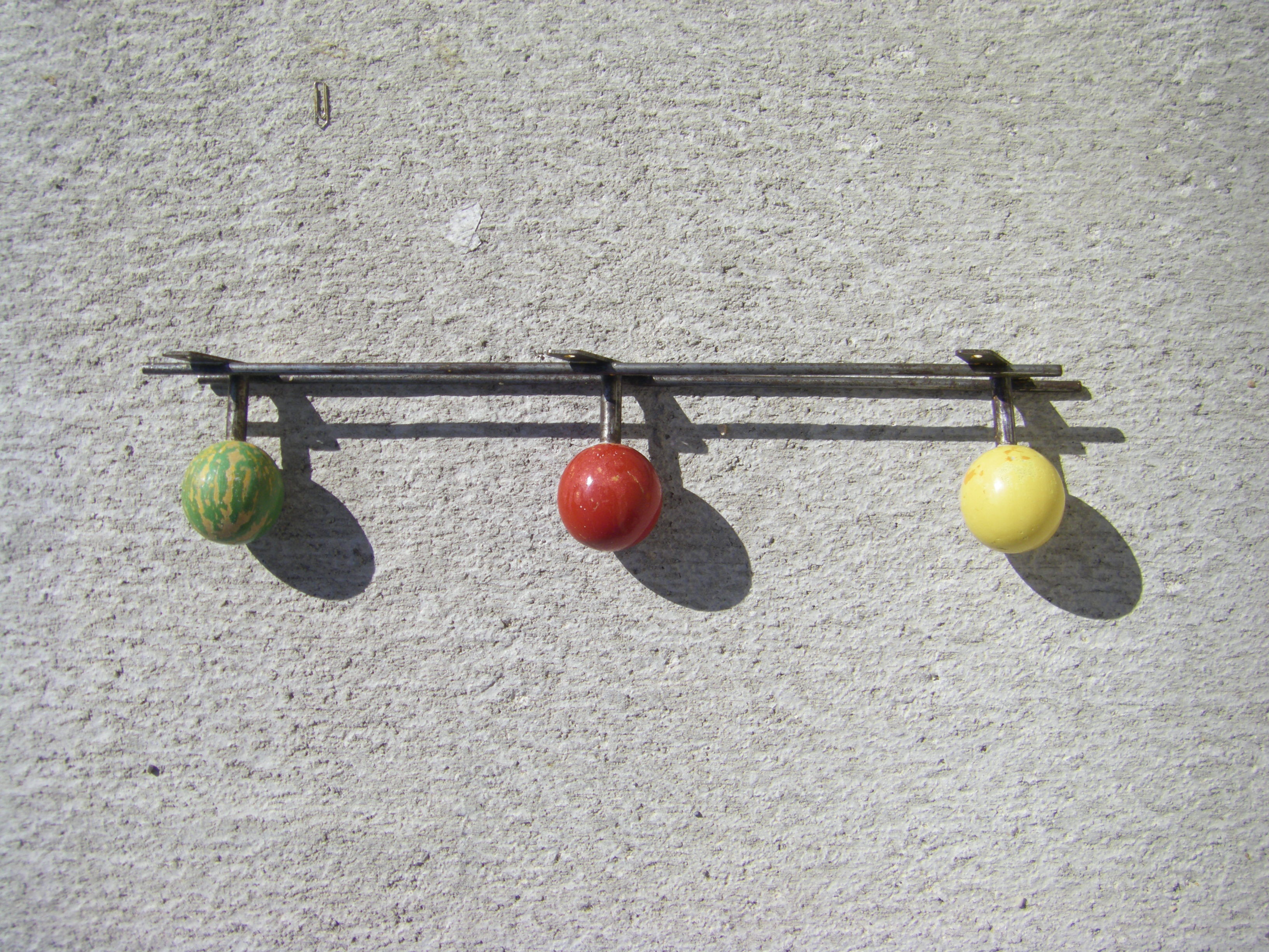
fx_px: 1393
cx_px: 634
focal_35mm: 38
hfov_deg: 49.0
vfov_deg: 37.7
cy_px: 476
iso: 64
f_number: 7
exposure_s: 1/320
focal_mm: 6.3
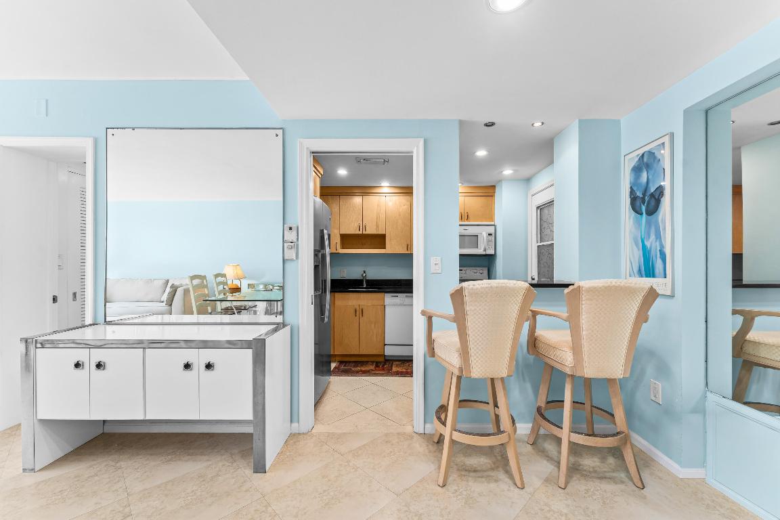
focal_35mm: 14
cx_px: 390
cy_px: 260
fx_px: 303
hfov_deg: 104.3
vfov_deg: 81.2
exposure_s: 1/2.5
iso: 160
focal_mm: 14
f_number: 8
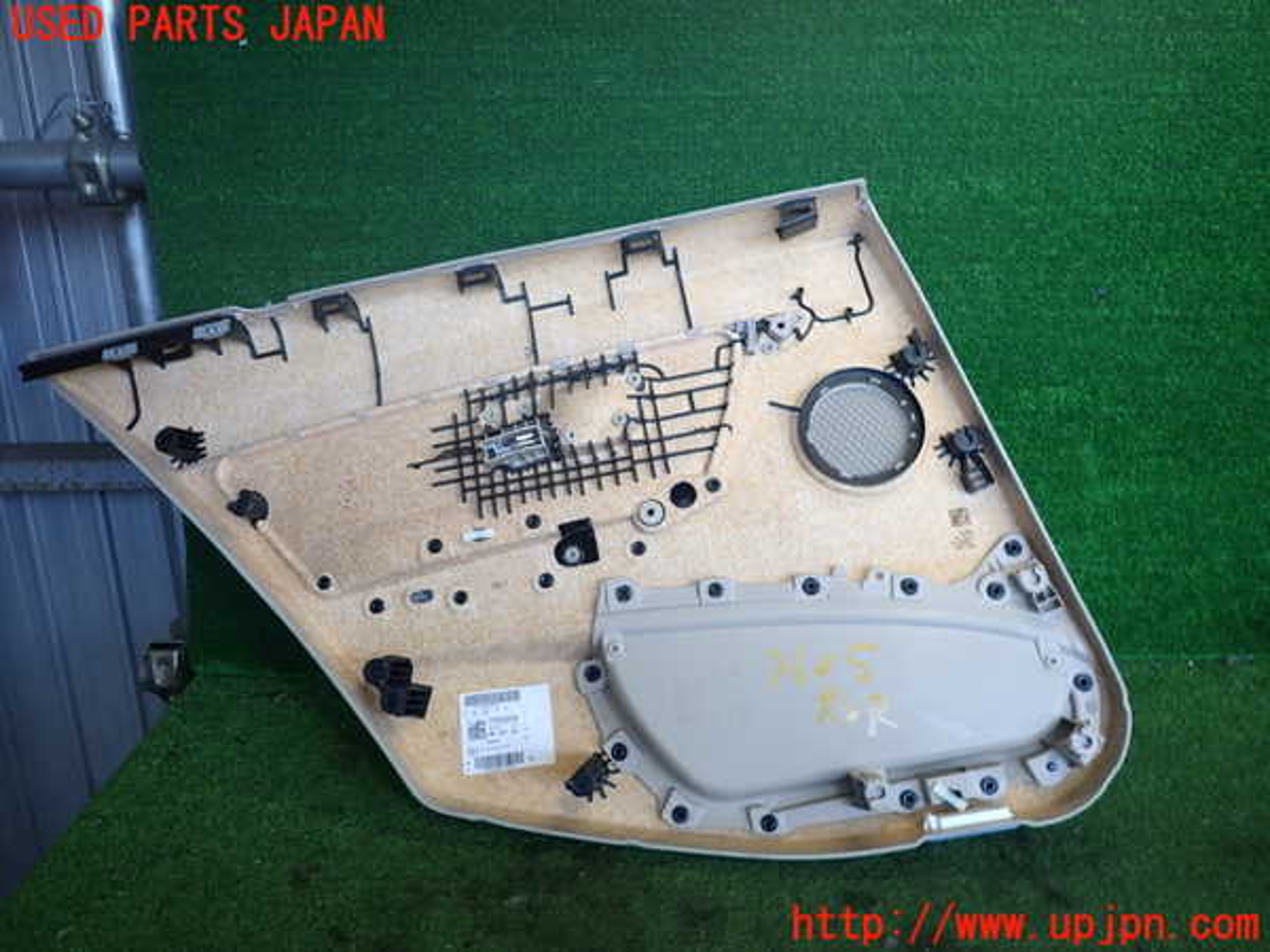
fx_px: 917
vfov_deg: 54.9
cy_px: 476
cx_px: 635
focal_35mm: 25
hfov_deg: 69.4
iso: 125
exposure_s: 1/125
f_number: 2
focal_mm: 4.5
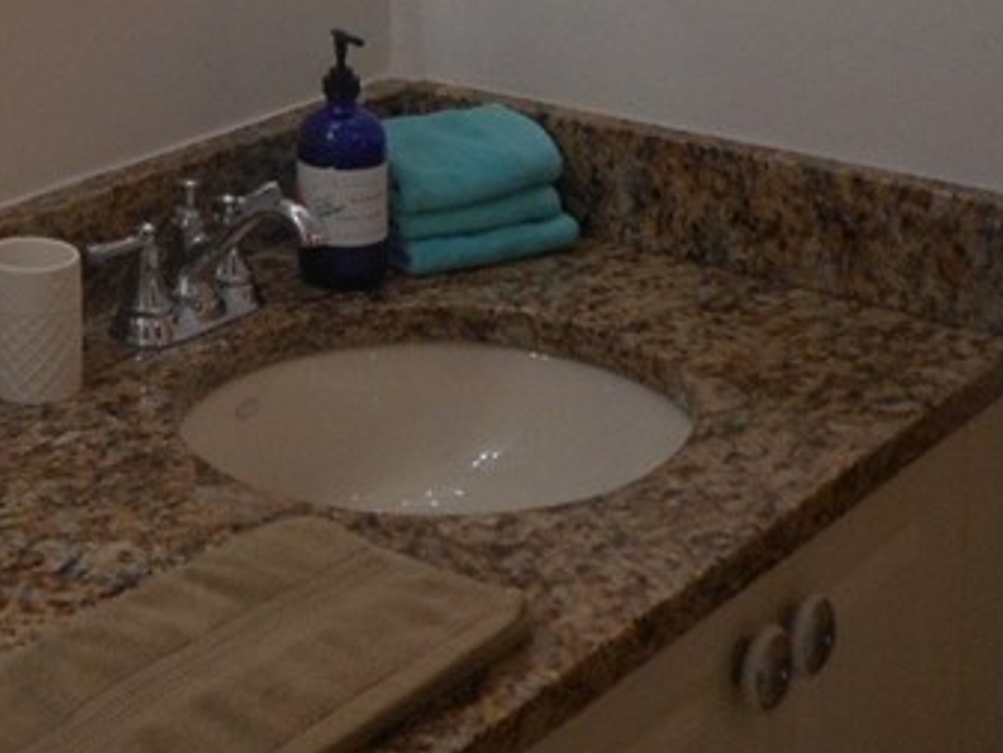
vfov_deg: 17.6
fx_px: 2203
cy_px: -354
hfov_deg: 23.6
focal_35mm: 76
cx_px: -170
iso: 140
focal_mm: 4.5
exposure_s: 1/30
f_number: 3.7
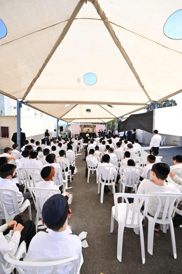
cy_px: 137
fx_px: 106
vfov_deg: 104.3
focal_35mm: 14
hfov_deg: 81.1
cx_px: 91
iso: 100
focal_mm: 14
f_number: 5
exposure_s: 1/250
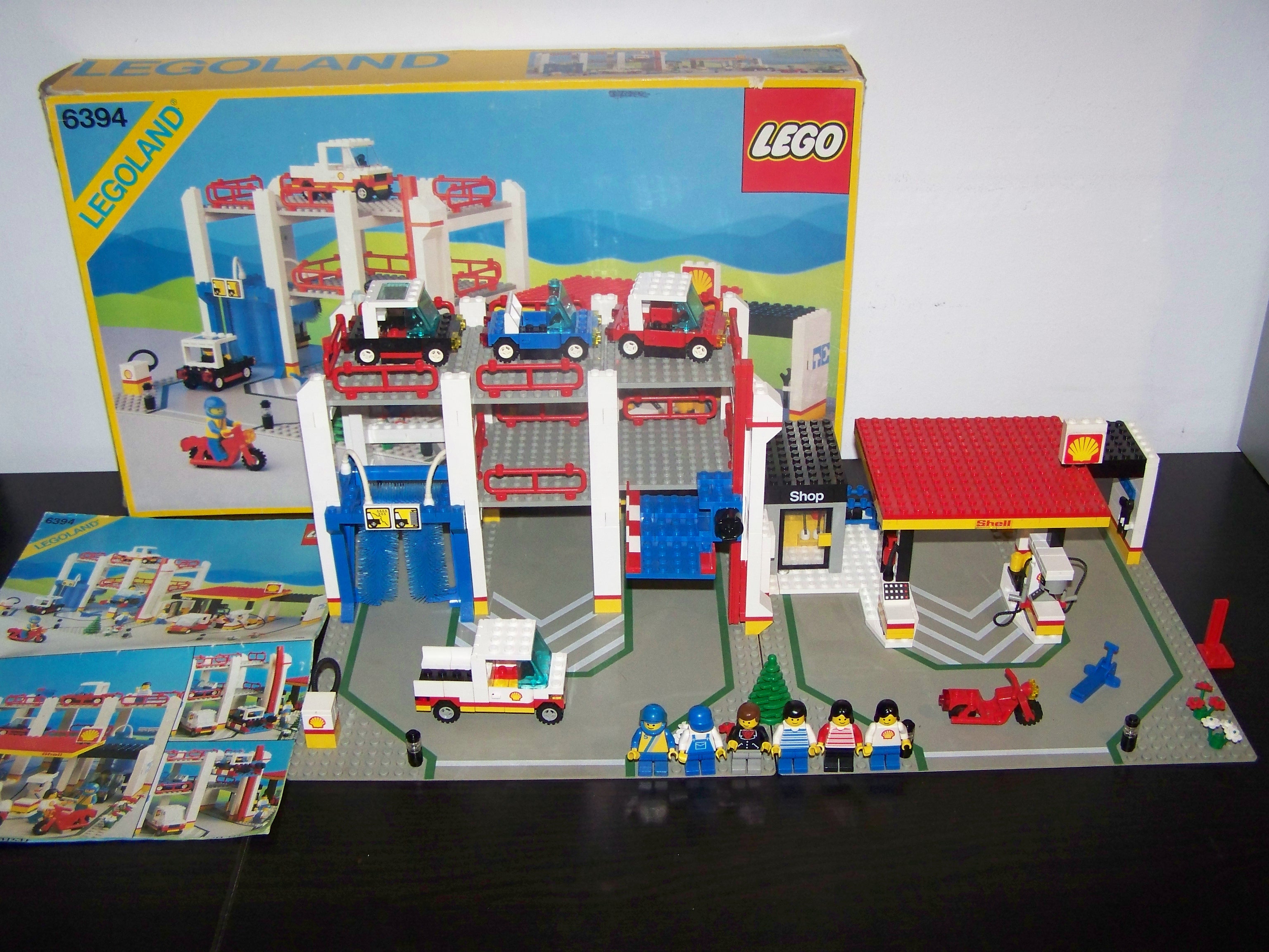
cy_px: 476
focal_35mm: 38
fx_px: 1393
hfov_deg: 49.0
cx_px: 634
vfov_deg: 37.7
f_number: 2.8
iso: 200
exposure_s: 1/30
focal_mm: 6.3
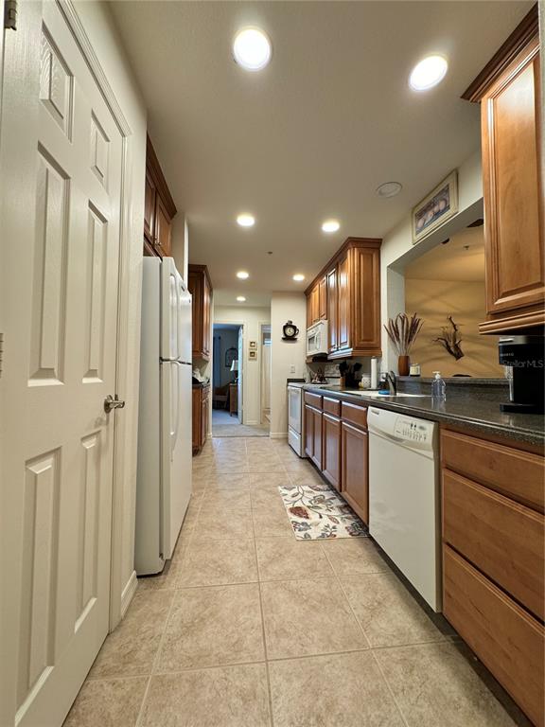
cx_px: 272
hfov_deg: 85.7
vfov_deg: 102.1
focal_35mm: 14
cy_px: 364
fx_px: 294
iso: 160
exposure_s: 1/60
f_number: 2.2
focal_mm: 2.22
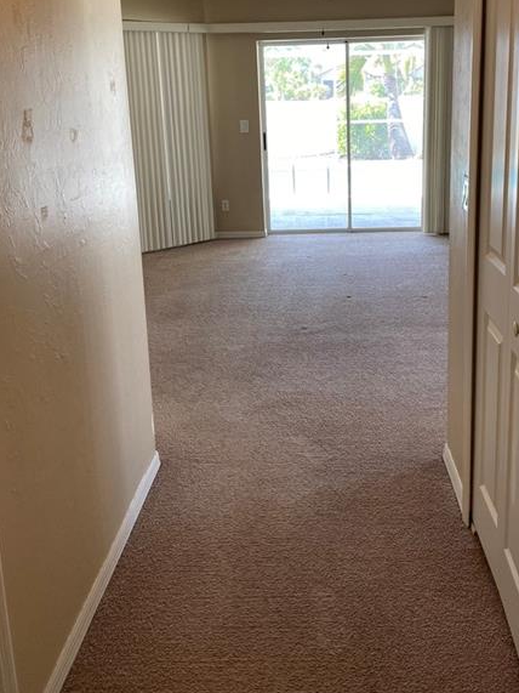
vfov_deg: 51.9
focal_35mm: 35
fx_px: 700
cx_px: 307
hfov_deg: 40.5
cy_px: 246
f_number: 1.8
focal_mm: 4.25
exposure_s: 1/120
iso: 80
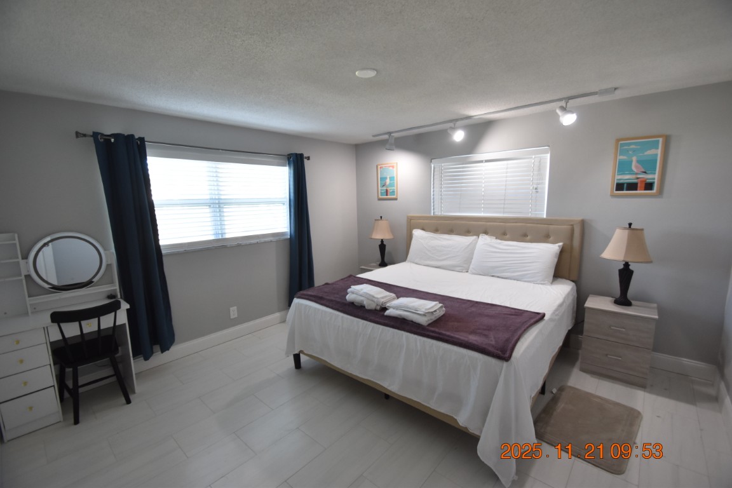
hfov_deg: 100.4
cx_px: 366
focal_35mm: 15
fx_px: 305
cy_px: 244
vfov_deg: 77.3
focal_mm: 10
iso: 800
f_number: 3.5
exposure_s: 1/60
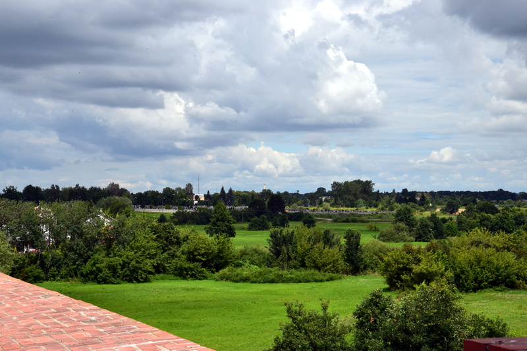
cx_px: 264
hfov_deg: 28.1
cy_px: 176
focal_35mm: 72
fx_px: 1054
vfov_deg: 18.9
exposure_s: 1/500
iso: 280
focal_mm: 48
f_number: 11
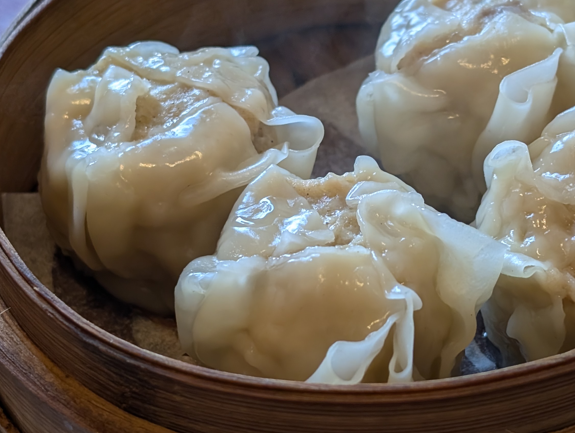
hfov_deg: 21.9
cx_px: 370
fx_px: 1480
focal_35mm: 89
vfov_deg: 16.6
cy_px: 195
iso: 122
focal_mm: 6.9
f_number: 1.68
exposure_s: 1/133
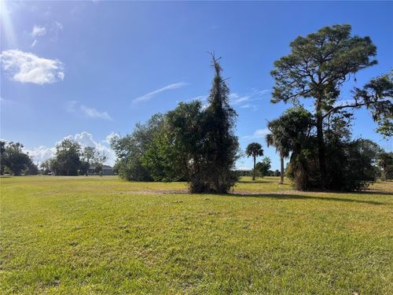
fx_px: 295
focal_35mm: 26
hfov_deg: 67.3
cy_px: 148
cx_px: 196
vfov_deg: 53.1
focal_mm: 5.7
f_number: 1.5
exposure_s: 1/6993
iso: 50
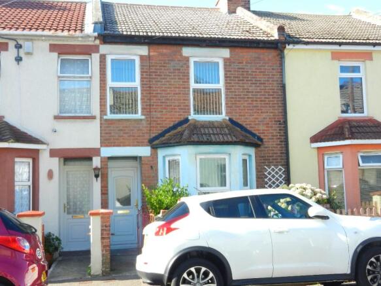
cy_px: 143
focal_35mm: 38
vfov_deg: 37.7
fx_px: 418
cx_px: 190
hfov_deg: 49.0
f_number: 4
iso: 160
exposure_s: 1/250
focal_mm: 6.9
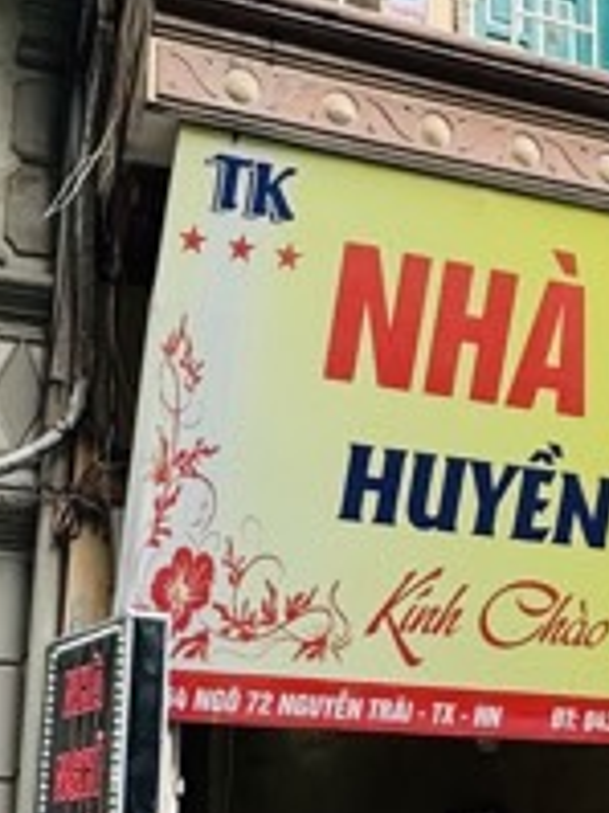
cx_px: 441
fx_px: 1691
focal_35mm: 72
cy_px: 417
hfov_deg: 20.3
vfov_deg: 27.0
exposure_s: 1/99
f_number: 2.2
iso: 50
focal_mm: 2.22
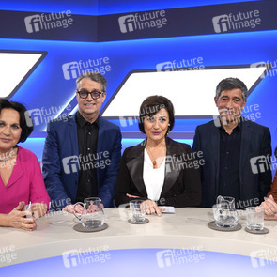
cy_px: 139
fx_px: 353
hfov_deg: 42.8
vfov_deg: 42.8
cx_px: 155
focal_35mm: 39
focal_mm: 30
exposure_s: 1/160
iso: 1600
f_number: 5
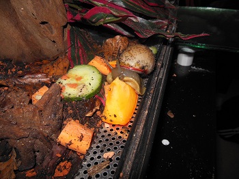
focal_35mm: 25
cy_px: 90
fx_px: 172
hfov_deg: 69.4
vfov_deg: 54.8
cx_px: 120
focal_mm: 4.5
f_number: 6.4
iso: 125
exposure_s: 1/25
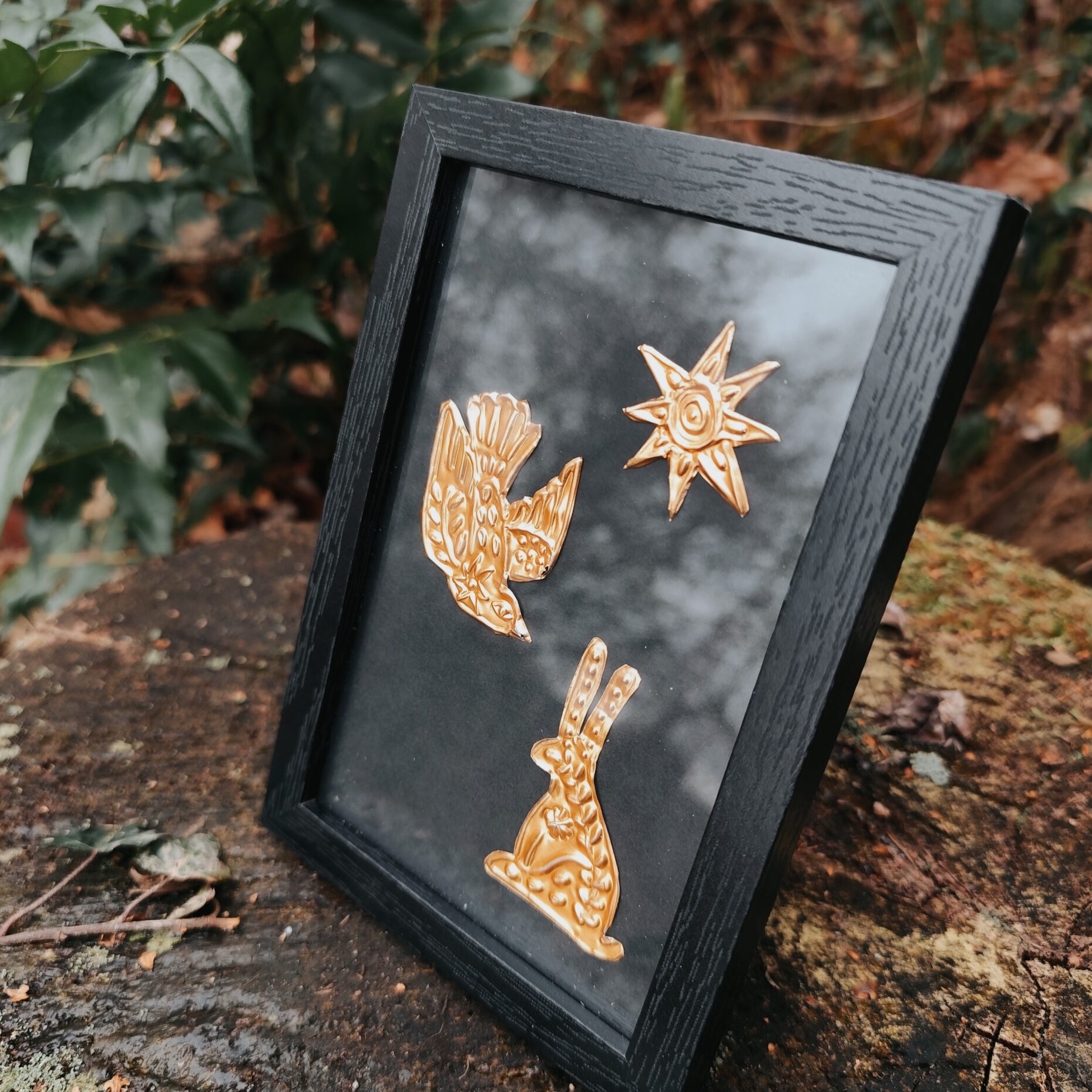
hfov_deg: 57.3
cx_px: 545
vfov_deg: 57.3
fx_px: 999
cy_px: 573
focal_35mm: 28
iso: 250
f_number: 1.65
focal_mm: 6.19
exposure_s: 1/100
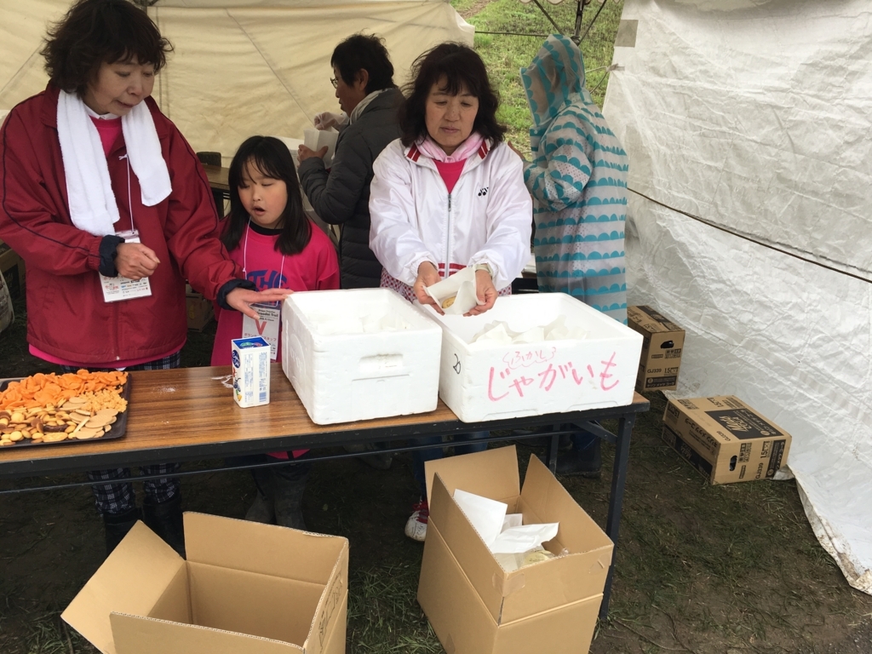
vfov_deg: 48.2
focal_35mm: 29
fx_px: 731
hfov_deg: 61.7
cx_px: 436
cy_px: 327
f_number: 2.2
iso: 25
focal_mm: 4.15
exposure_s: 1/422
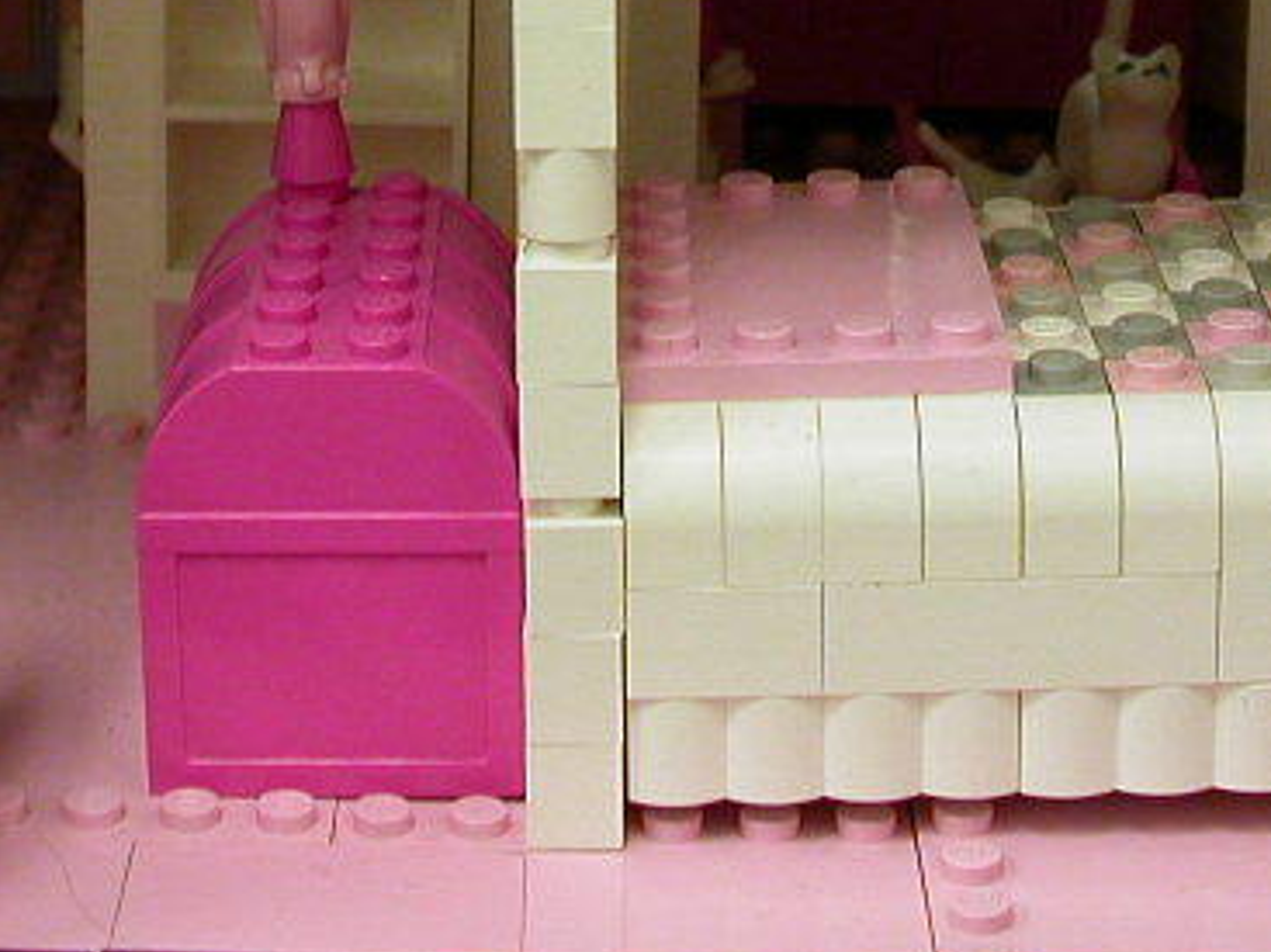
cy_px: -242
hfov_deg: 18.6
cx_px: 603
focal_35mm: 106
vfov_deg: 13.5
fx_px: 3891
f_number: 2.6
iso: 100
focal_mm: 7.85
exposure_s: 1/7.1
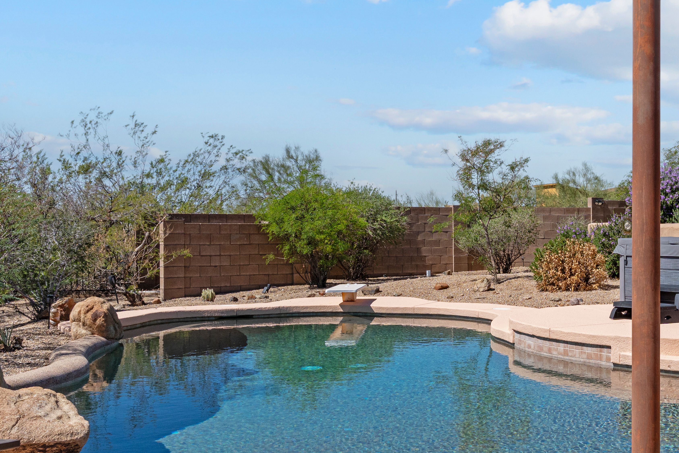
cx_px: 519
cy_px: 224
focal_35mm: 48
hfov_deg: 39.8
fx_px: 905
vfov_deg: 28.1
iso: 200
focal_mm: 17
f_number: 8
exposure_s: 1/800
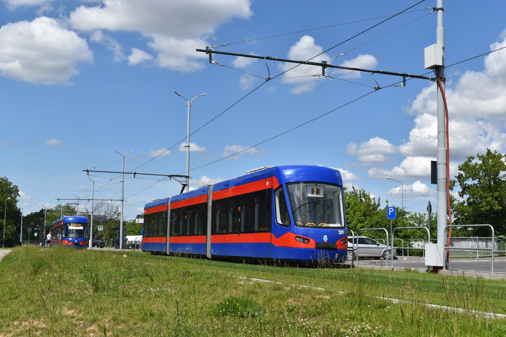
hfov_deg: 41.1
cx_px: 253
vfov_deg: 28.1
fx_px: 675
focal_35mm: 48
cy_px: 168
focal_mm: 32
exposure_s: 1/500
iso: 200
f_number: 11
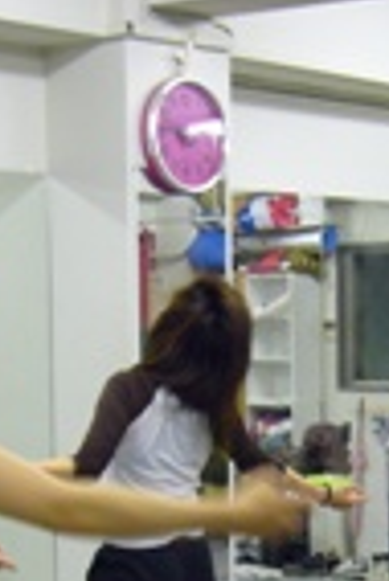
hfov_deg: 12.7
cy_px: 530
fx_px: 1746
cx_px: 299
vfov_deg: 18.6
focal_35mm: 108
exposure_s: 1/15
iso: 125
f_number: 2.8
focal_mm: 5.8
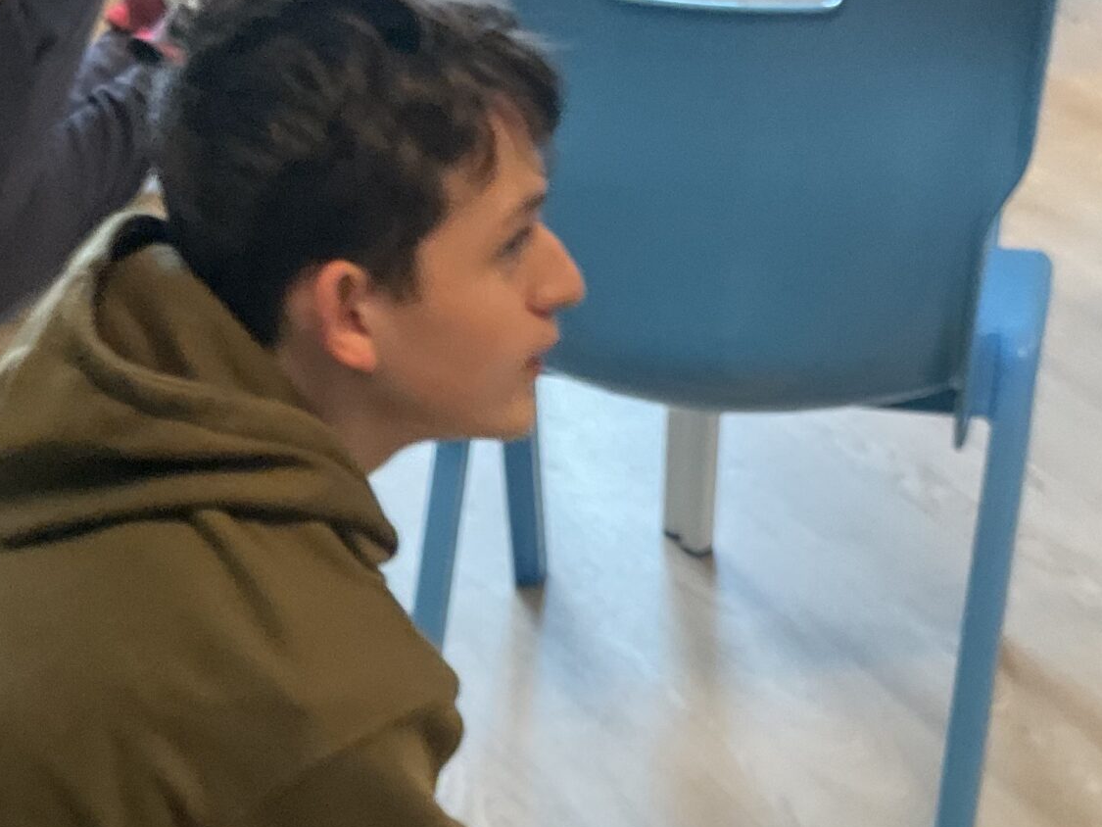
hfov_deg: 29.3
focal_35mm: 66
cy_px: 778
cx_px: 407
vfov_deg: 21.6
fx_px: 2101
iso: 200
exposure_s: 1/60
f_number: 1.8
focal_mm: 3
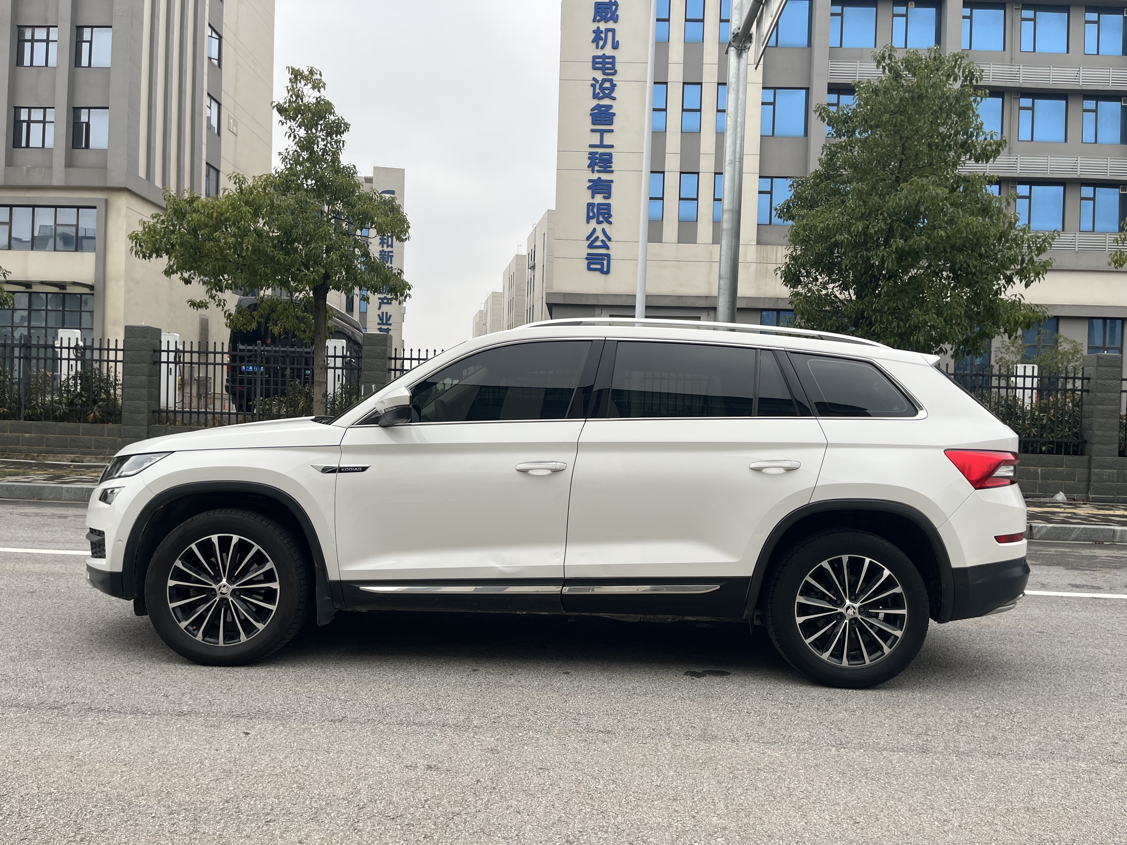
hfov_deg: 67.3
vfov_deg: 53.1
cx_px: 564
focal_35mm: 26
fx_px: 846
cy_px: 422
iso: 40
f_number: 1.6
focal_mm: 5.1
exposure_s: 1/256
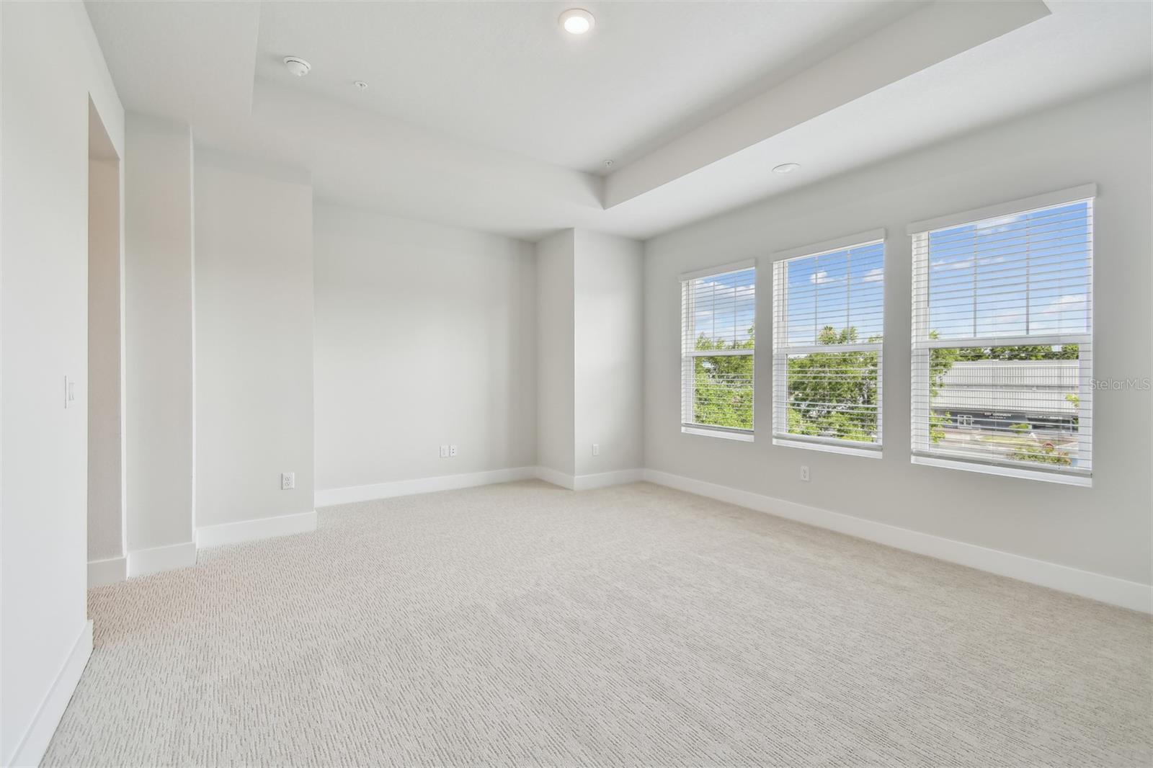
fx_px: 480
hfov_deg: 100.4
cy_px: 384
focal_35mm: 15
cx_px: 576
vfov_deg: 77.3
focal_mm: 10
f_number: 7.1
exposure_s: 1/30
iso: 100
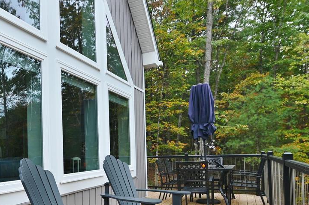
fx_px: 274
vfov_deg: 40.1
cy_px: 149
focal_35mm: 32
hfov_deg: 55.4
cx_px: 70
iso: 200
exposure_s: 1/60
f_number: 4.5
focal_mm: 16
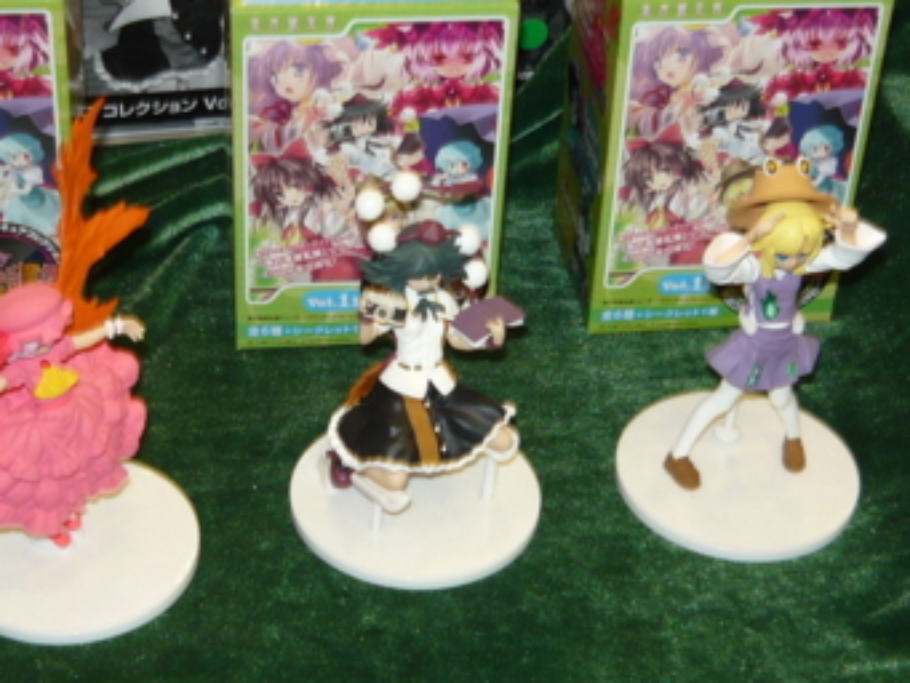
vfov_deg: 21.0
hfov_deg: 27.7
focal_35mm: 70
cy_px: 408
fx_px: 1841
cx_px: 374
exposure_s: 1/30
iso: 100
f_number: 2.8
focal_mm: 5.5
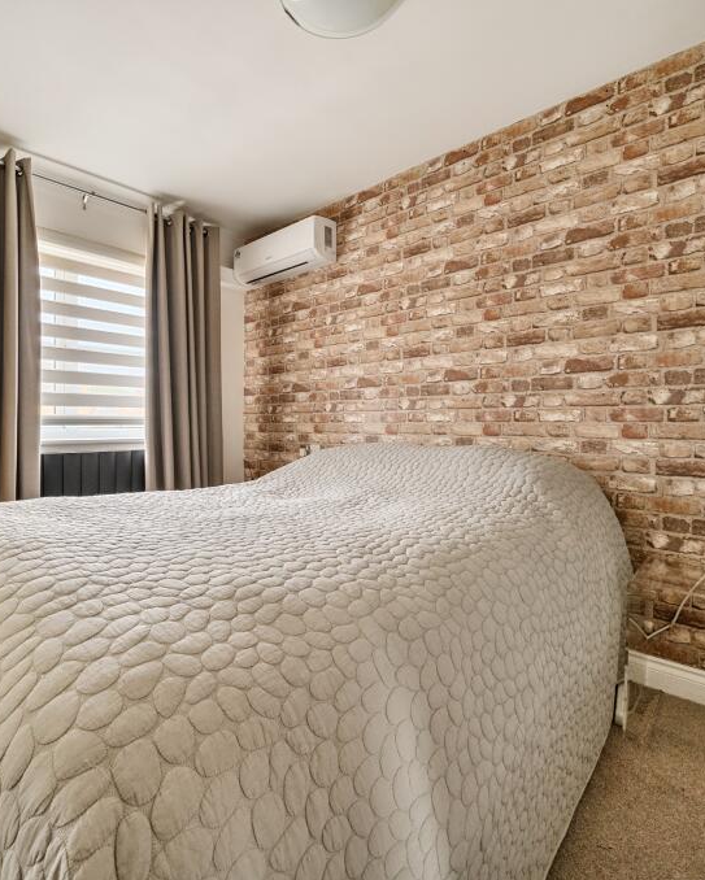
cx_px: 295
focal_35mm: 17
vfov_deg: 89.6
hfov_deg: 76.4
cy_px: 442
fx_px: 443
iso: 100
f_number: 8
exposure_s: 1/10
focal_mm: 12
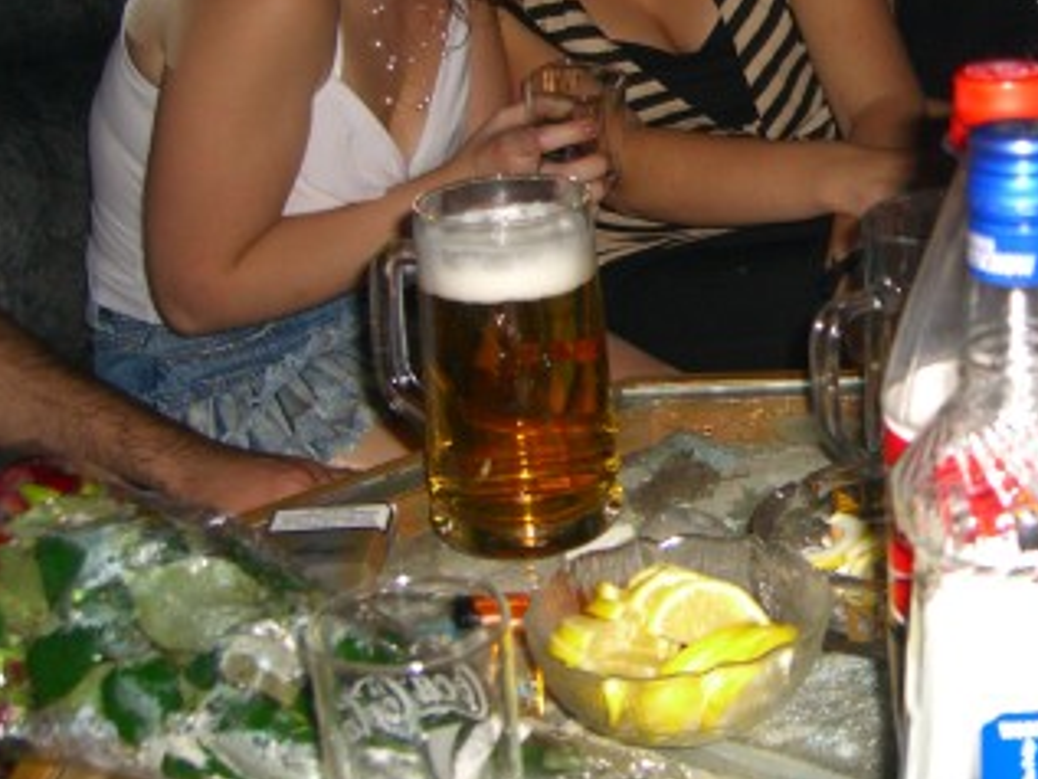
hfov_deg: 26.3
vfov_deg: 20.3
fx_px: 2160
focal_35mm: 72
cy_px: 173
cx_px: 897
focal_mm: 7.9
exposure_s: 1/60
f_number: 2.8
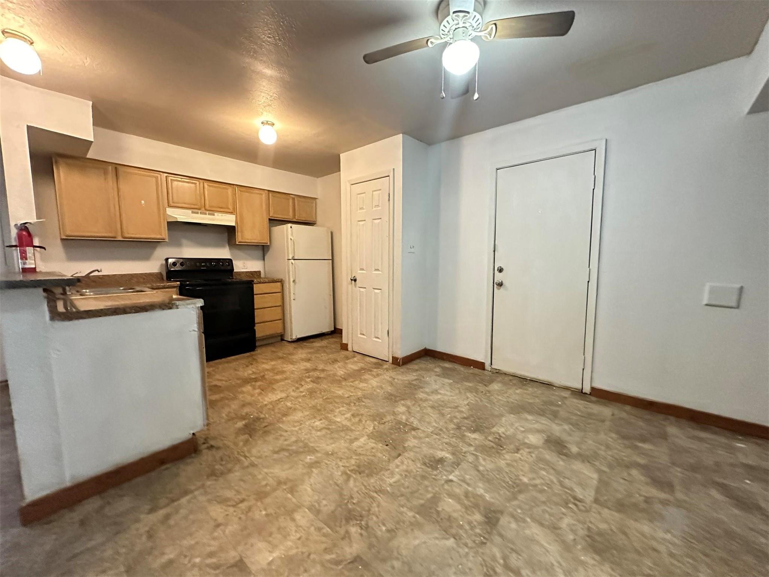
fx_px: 311
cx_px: 384
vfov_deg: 85.7
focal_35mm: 14
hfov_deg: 102.1
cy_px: 288
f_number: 2.2
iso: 1000
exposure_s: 1/60
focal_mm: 2.22
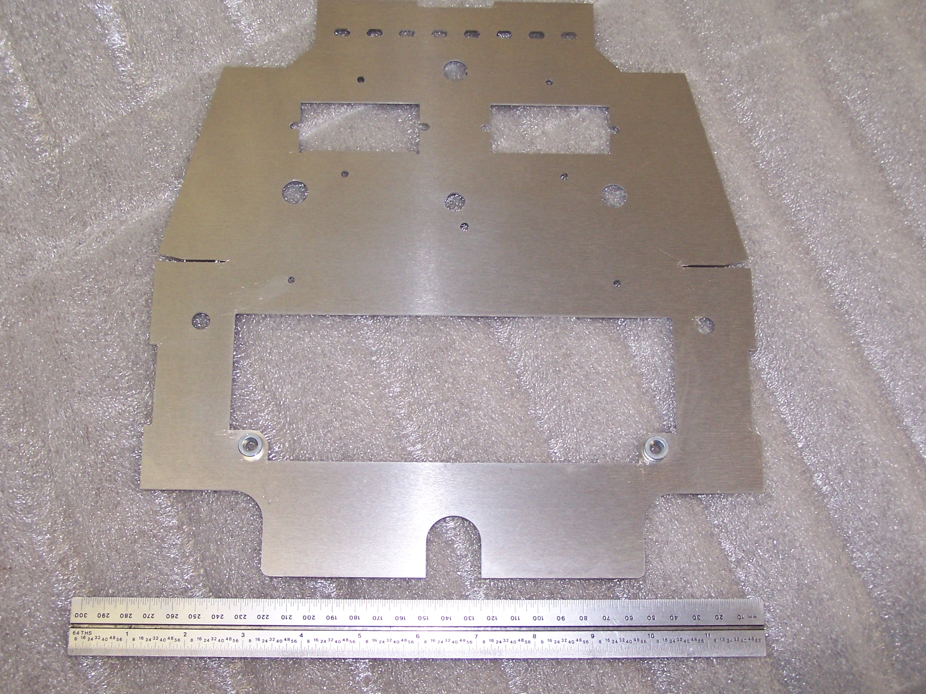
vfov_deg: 26.6
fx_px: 1471
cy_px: 345
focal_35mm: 55
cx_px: 476
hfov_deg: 34.9
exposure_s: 1/60
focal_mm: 8.5
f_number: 3
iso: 140
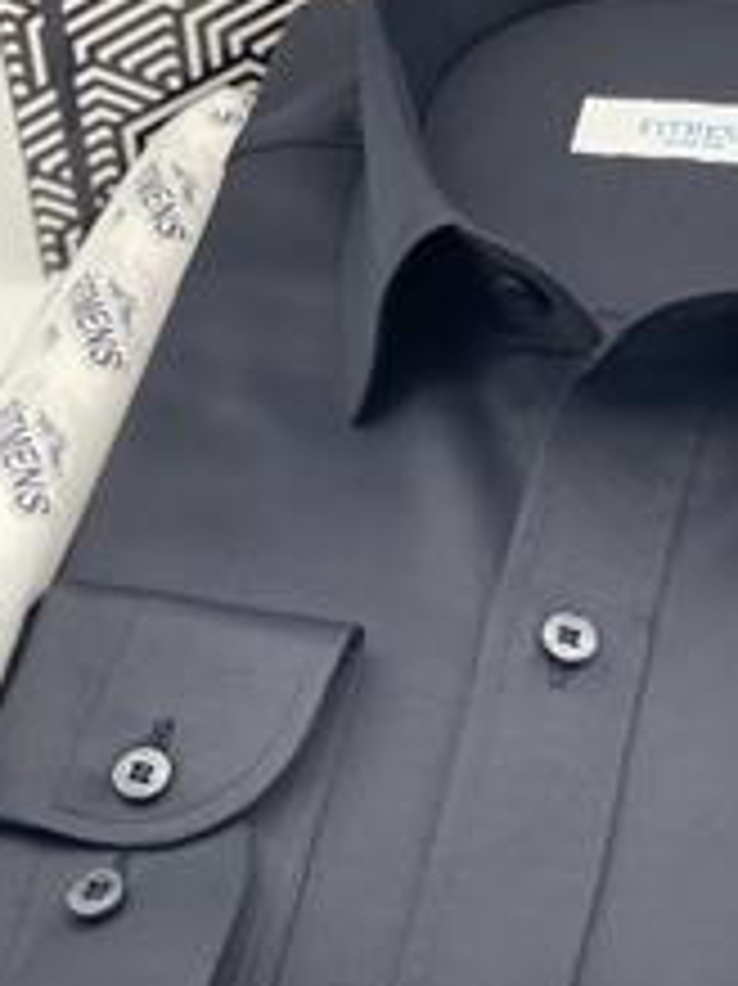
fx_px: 2788
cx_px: 594
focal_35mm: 98
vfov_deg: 20.0
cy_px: 615
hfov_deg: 15.0
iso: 40
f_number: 2
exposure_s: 1/122
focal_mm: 6
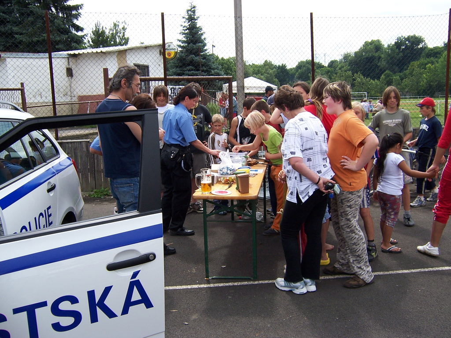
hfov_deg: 55.4
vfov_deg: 42.9
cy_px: 169
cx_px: 226
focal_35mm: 33
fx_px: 430
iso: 80
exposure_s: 1/750
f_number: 3.4
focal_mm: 5.5
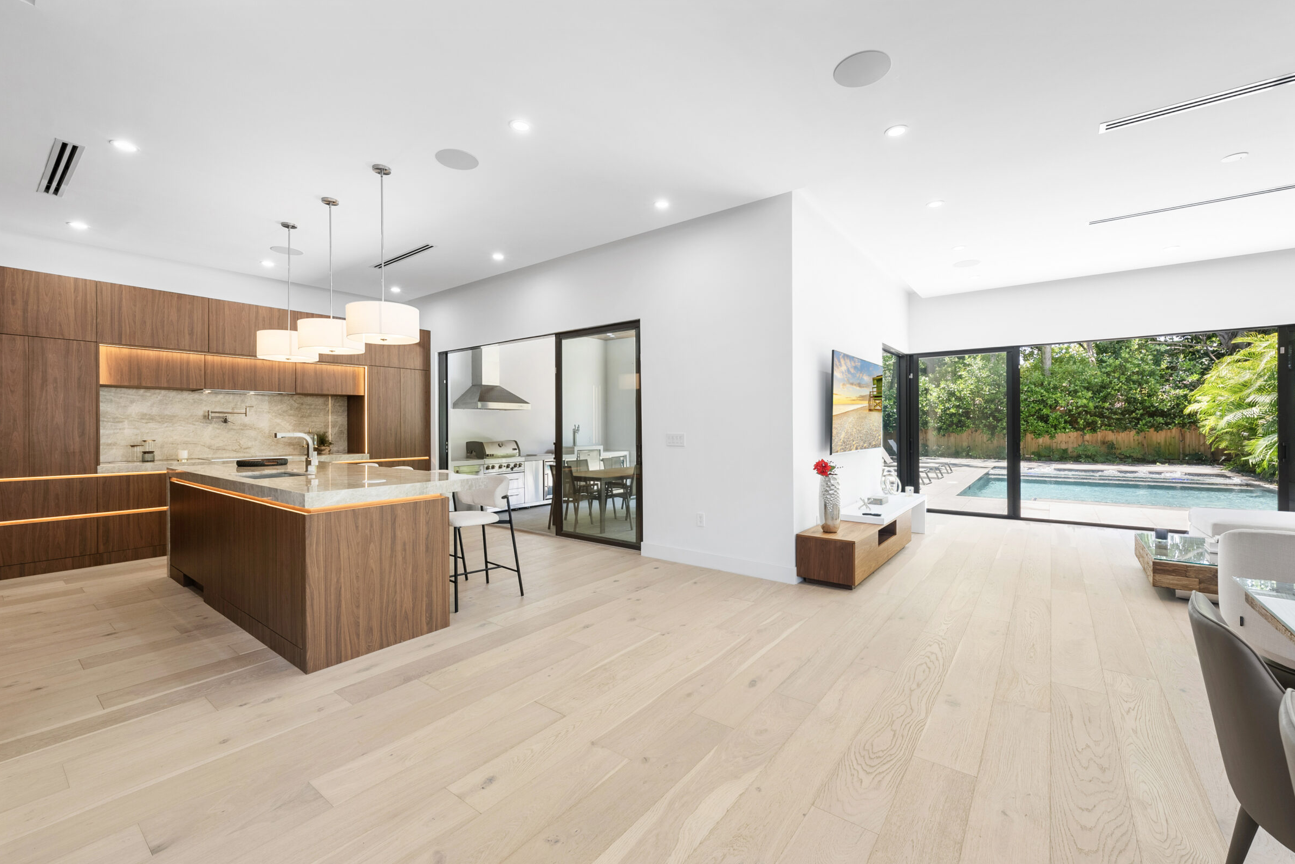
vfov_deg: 77.3
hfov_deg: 100.4
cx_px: 656
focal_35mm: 15
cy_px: 430
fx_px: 540
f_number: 8
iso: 250
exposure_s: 1/40
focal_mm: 14
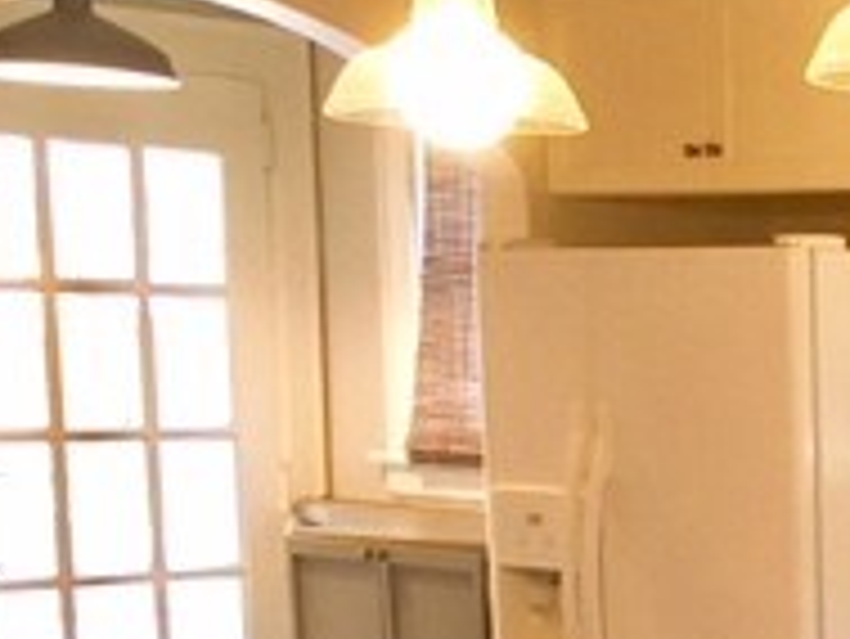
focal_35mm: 98
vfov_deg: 14.6
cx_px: 1196
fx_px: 2408
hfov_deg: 18.2
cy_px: 778
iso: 100
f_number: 2.2
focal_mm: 4.15
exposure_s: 1/30
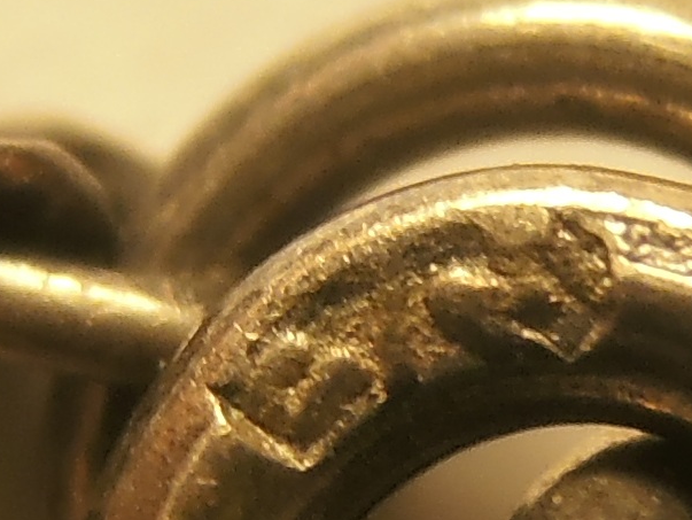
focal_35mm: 35
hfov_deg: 52.6
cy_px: 258
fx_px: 700
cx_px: 333
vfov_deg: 40.7
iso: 80
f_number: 3.6
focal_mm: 5.93
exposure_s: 1/60
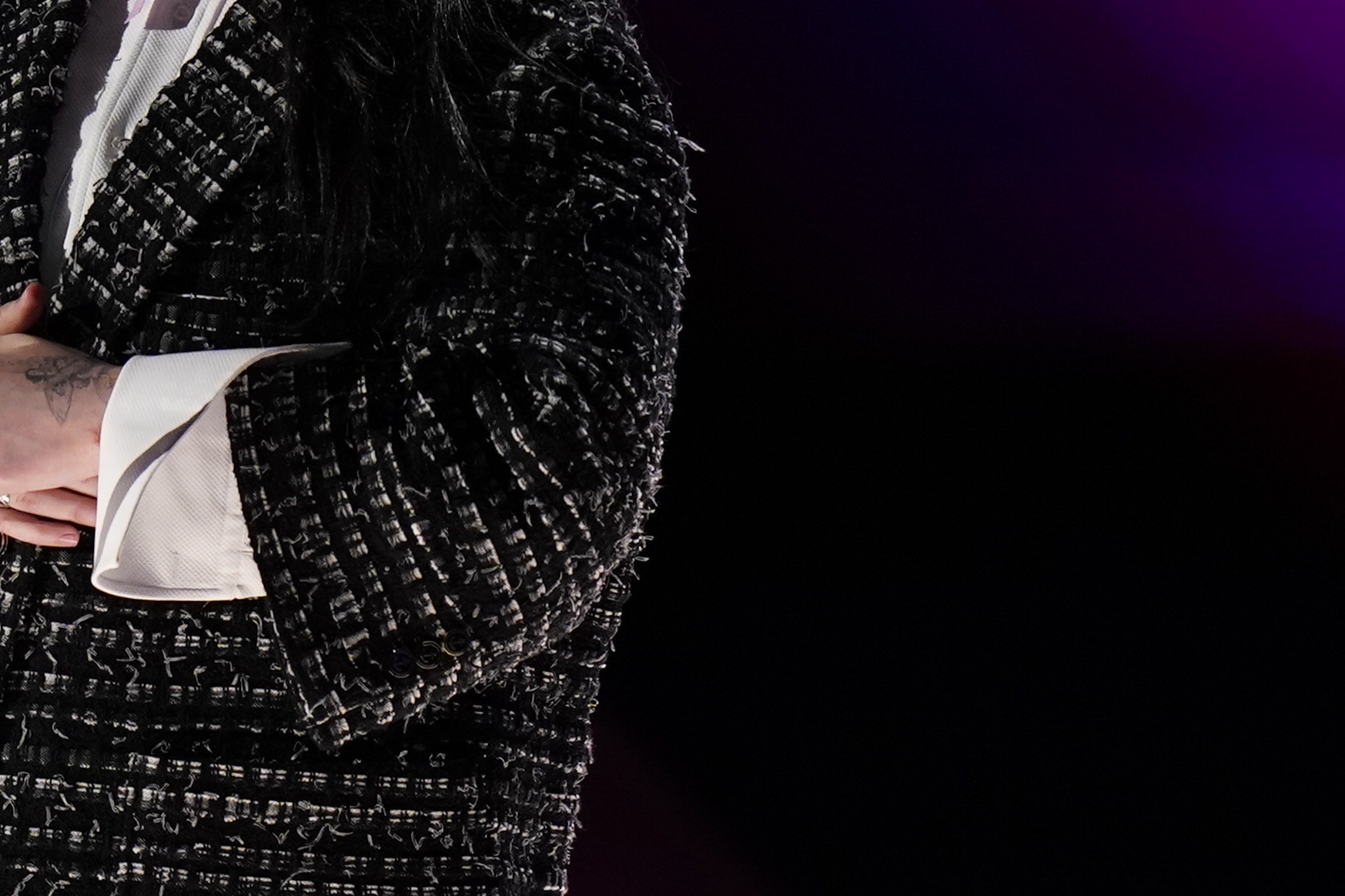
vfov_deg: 1.0
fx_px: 50499
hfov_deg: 1.5
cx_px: 89
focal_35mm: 1352
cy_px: 17
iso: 2500
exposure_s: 1/400
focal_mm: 400
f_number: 2.8
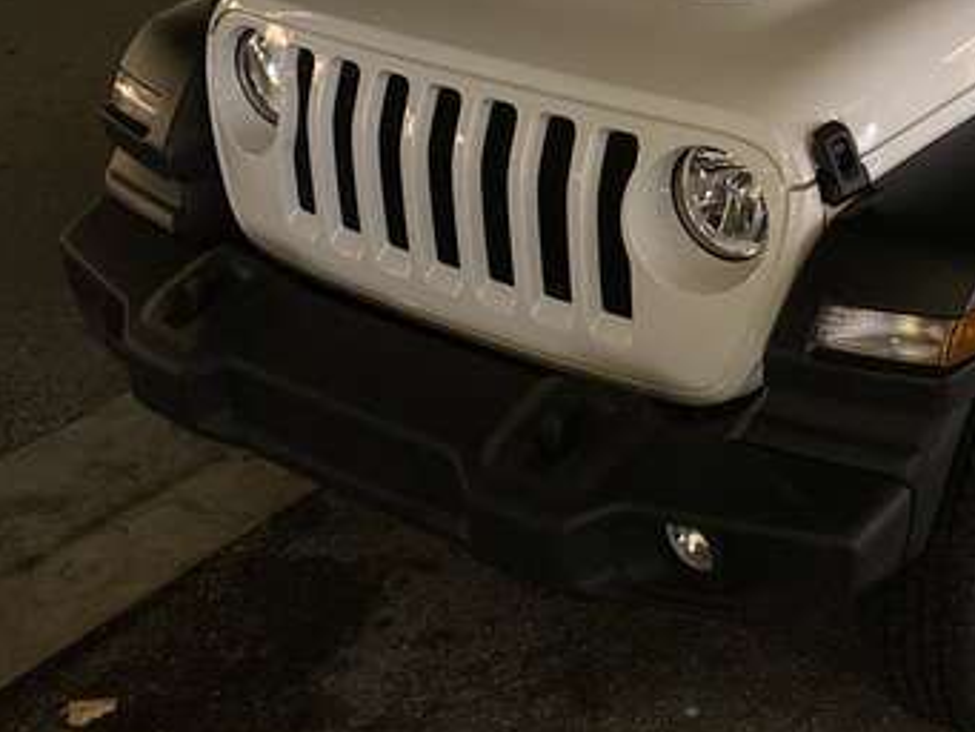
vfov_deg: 22.7
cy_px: -71
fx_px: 1719
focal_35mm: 61
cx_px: 906
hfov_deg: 30.1
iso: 800
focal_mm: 4.25
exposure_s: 1/30
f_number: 1.8
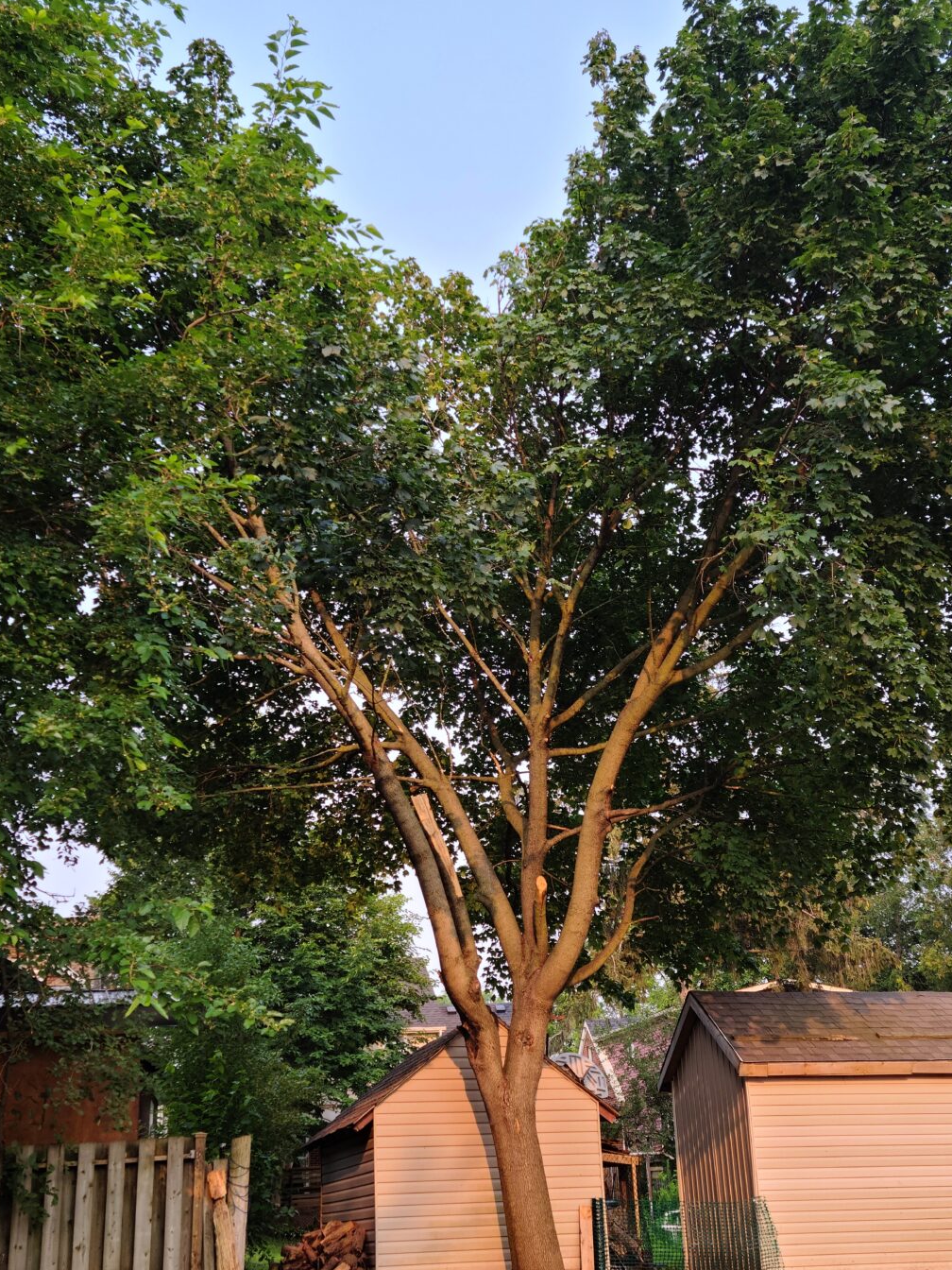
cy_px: 695
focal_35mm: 40
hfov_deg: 35.9
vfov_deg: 46.7
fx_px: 1467
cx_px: 537
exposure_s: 1/159
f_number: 2
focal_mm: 5.9
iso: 25
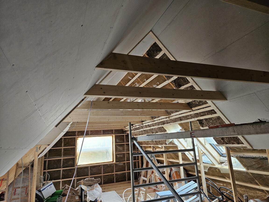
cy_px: 101
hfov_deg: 73.9
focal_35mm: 23
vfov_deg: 58.9
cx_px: 134
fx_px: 179
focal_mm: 5.4
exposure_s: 1/100
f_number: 1.8
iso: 800
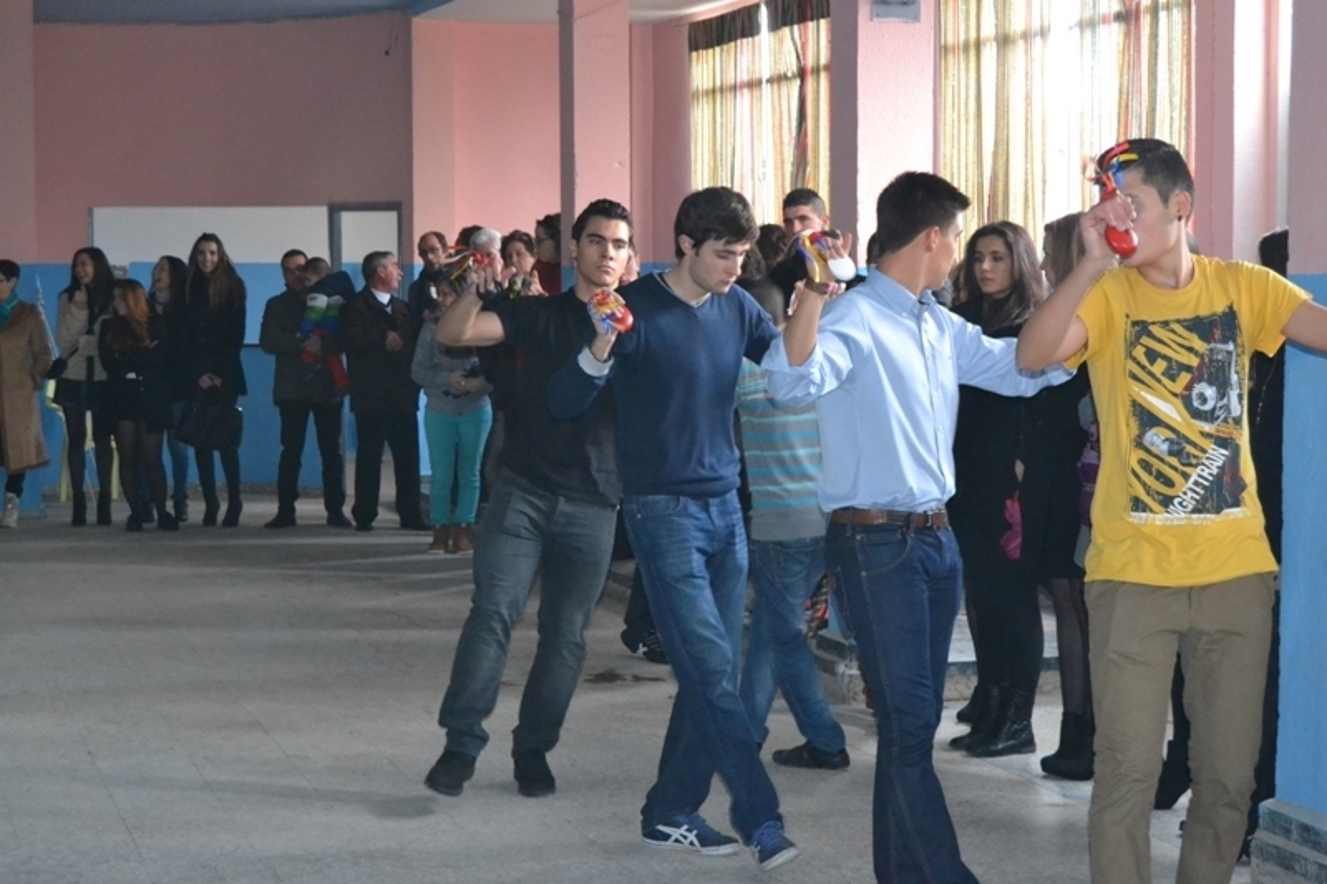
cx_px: 664
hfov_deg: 29.2
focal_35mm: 69
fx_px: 2543
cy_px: 442
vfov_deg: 19.7
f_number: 5.3
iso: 3200
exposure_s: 1/60
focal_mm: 46
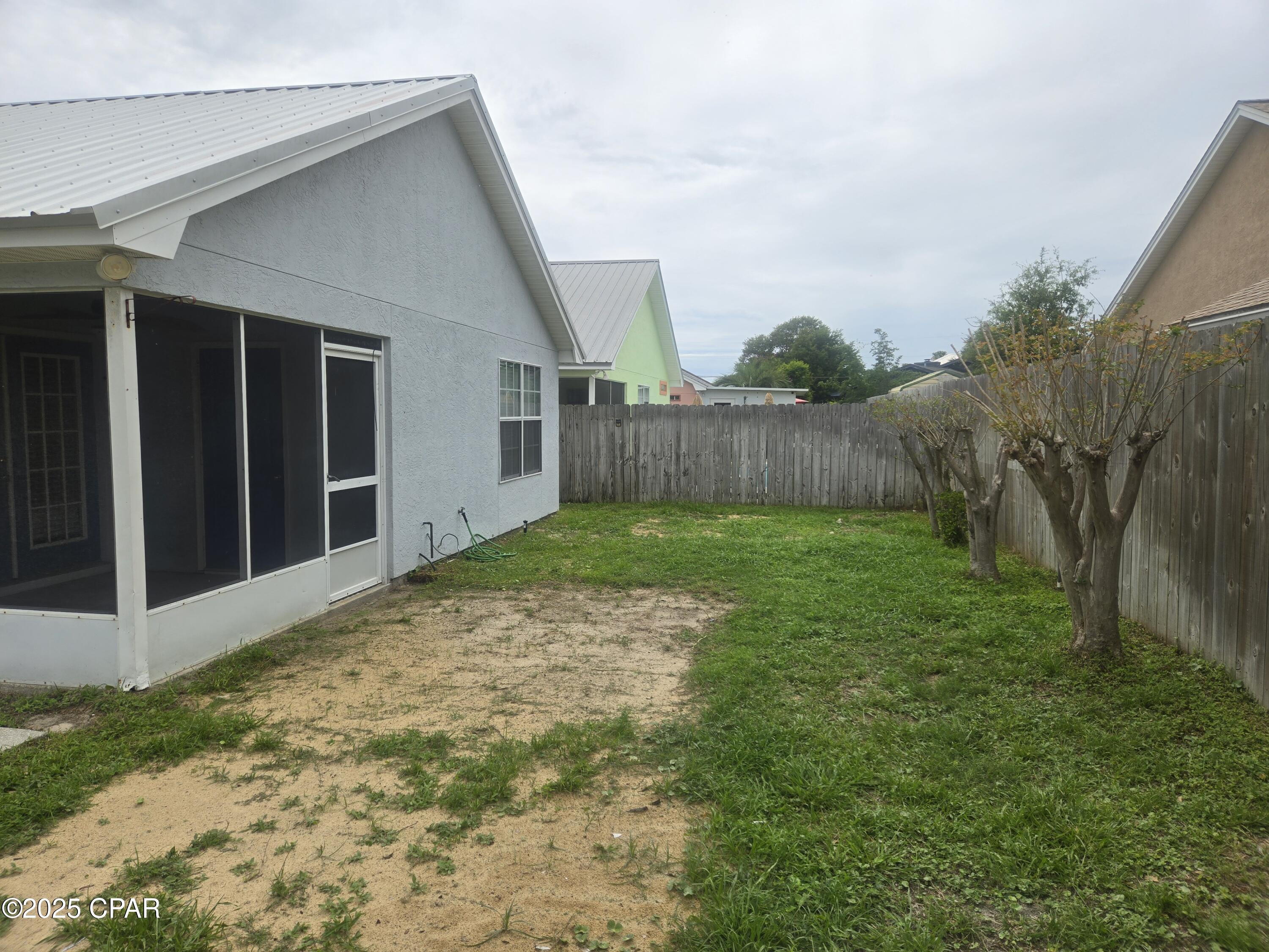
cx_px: 634
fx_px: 843
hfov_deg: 73.9
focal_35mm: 23
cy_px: 476
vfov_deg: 58.9
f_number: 1.8
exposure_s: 1/1884
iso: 25
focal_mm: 5.4
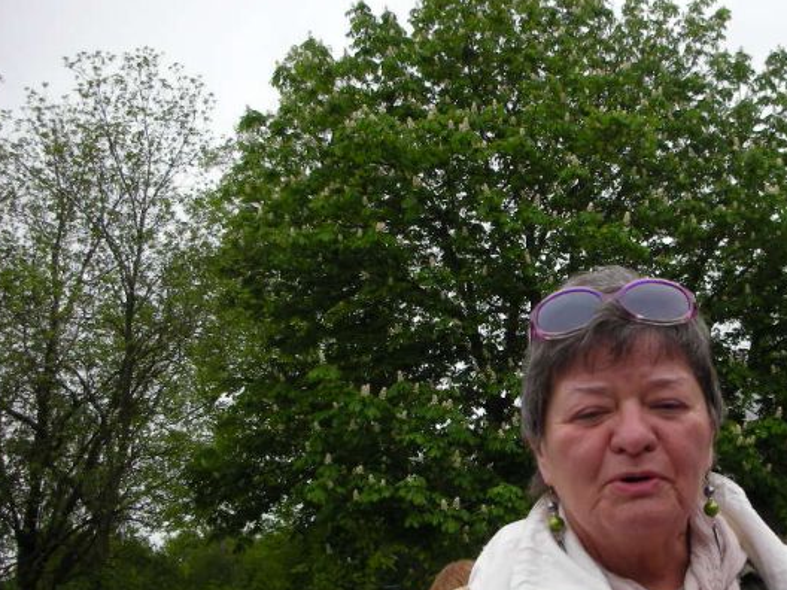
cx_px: 531
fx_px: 1205
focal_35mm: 53
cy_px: 361
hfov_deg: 35.8
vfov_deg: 27.5
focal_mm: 5.8
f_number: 3
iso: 50
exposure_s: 1/194
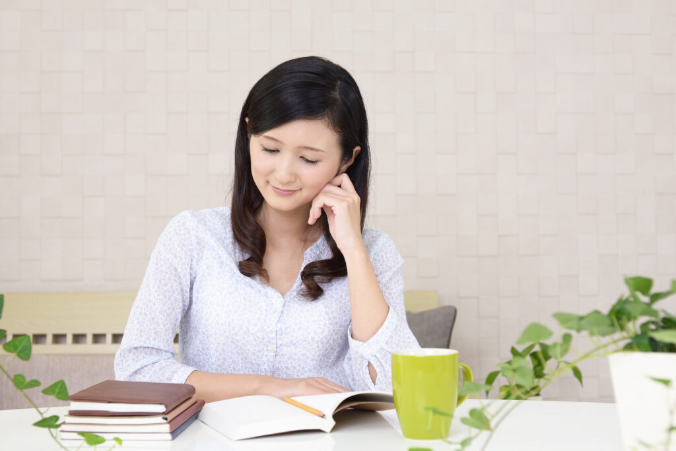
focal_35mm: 50
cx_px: 338
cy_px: 226
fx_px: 939
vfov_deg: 27.0
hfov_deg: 39.6
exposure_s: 1/160
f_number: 5
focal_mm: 50
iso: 160
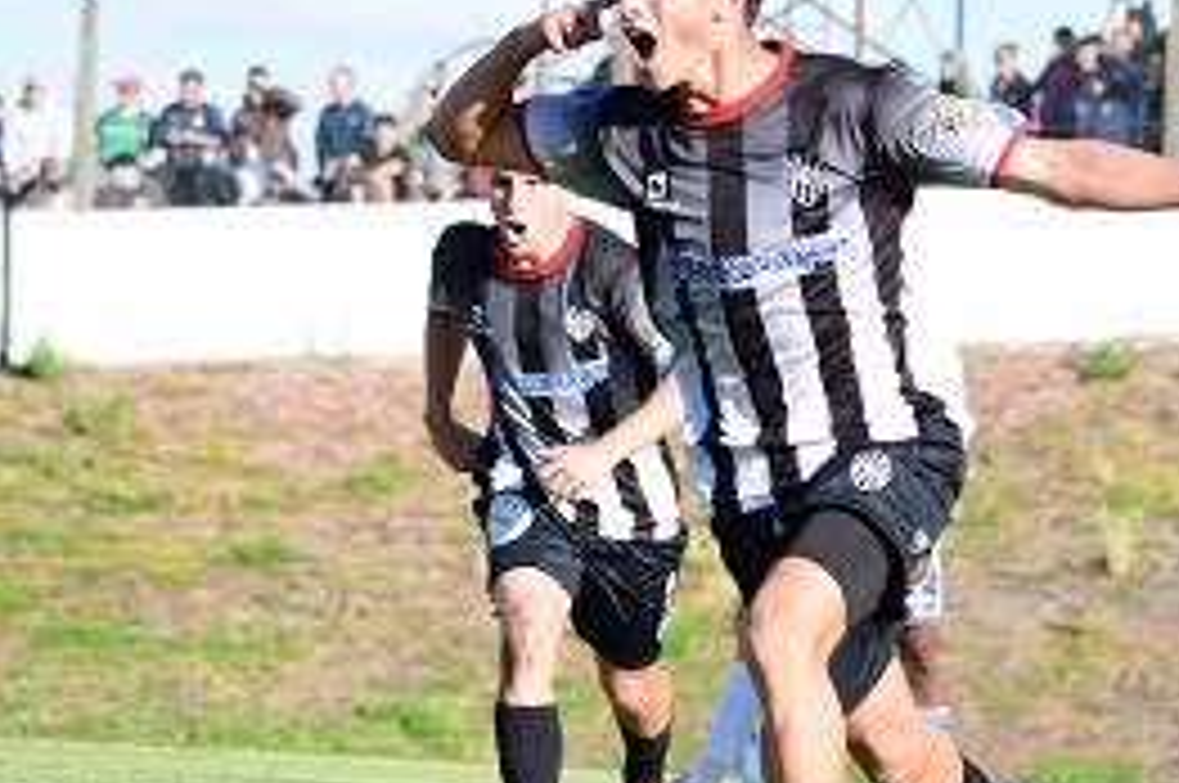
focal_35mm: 361
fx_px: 11813
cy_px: 194
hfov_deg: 5.7
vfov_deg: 3.8
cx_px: 765
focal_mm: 105
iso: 320
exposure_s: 1/1000
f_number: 4.8
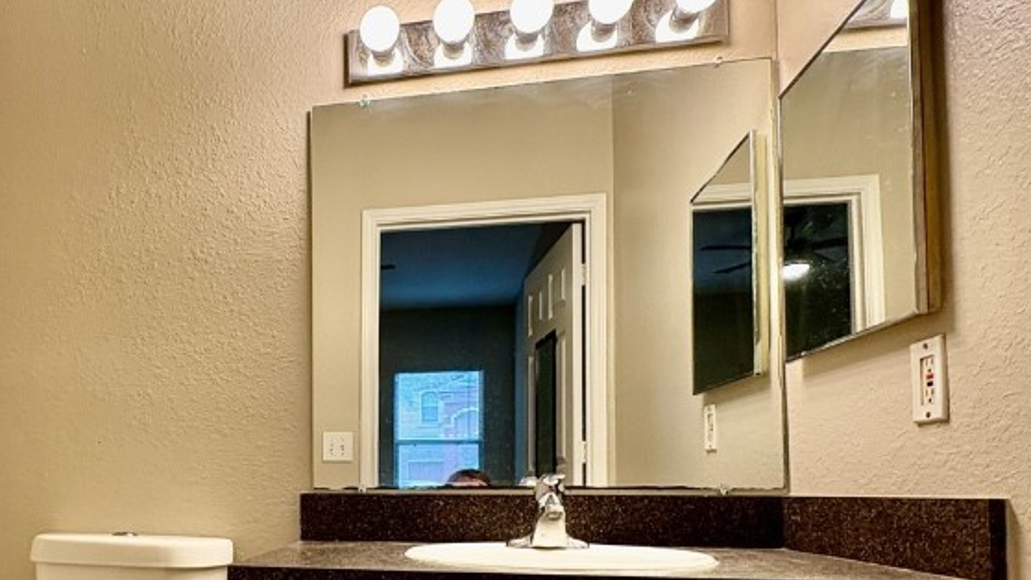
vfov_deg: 40.1
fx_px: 766
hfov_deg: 64.7
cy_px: 449
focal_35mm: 28
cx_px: 285
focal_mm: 2.22
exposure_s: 1/60
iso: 160
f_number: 2.2
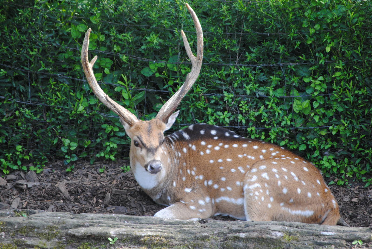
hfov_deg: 6.9
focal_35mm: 300
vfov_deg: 4.6
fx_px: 3104
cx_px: 186
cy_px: 124
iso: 400
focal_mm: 200
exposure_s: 1/125
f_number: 5.6
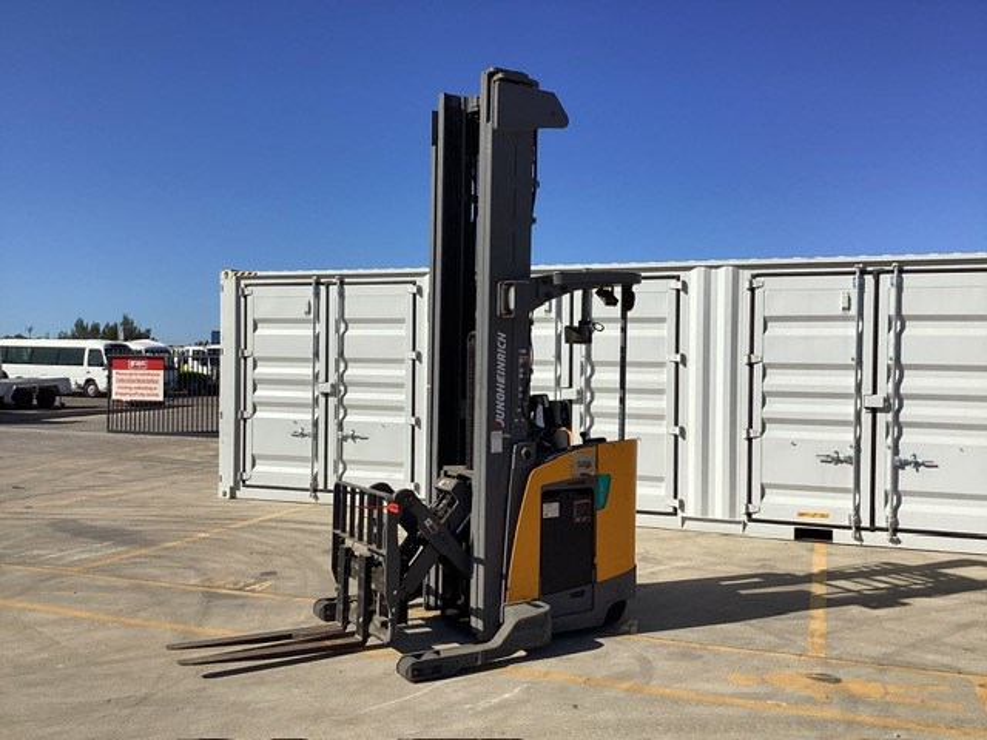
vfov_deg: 45.4
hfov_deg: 58.4
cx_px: 494
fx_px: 884
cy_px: 370
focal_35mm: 31
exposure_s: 1/2331
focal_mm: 3.3
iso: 25
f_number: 2.4
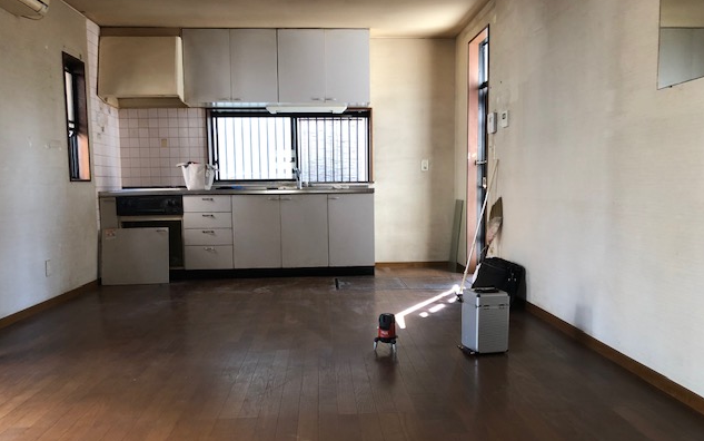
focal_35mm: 30
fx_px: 576
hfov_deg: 62.9
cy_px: 242
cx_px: 354
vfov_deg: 41.8
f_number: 1.8
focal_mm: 3.99
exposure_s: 1/20
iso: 40
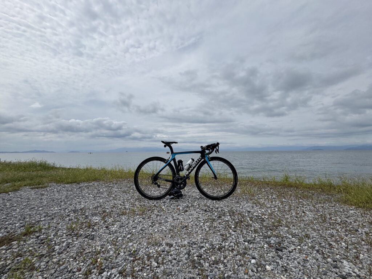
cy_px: 140
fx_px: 150
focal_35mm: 14
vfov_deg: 85.7
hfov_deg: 102.1
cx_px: 186
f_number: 2.2
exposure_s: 1/3906
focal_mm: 2.22
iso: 40
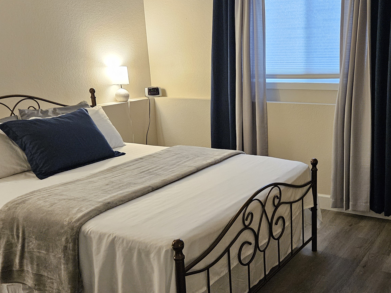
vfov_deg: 35.9
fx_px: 452
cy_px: 155
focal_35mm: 40
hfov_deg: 46.1
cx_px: 260
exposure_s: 1/120
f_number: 1.8
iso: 800
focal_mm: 5.4
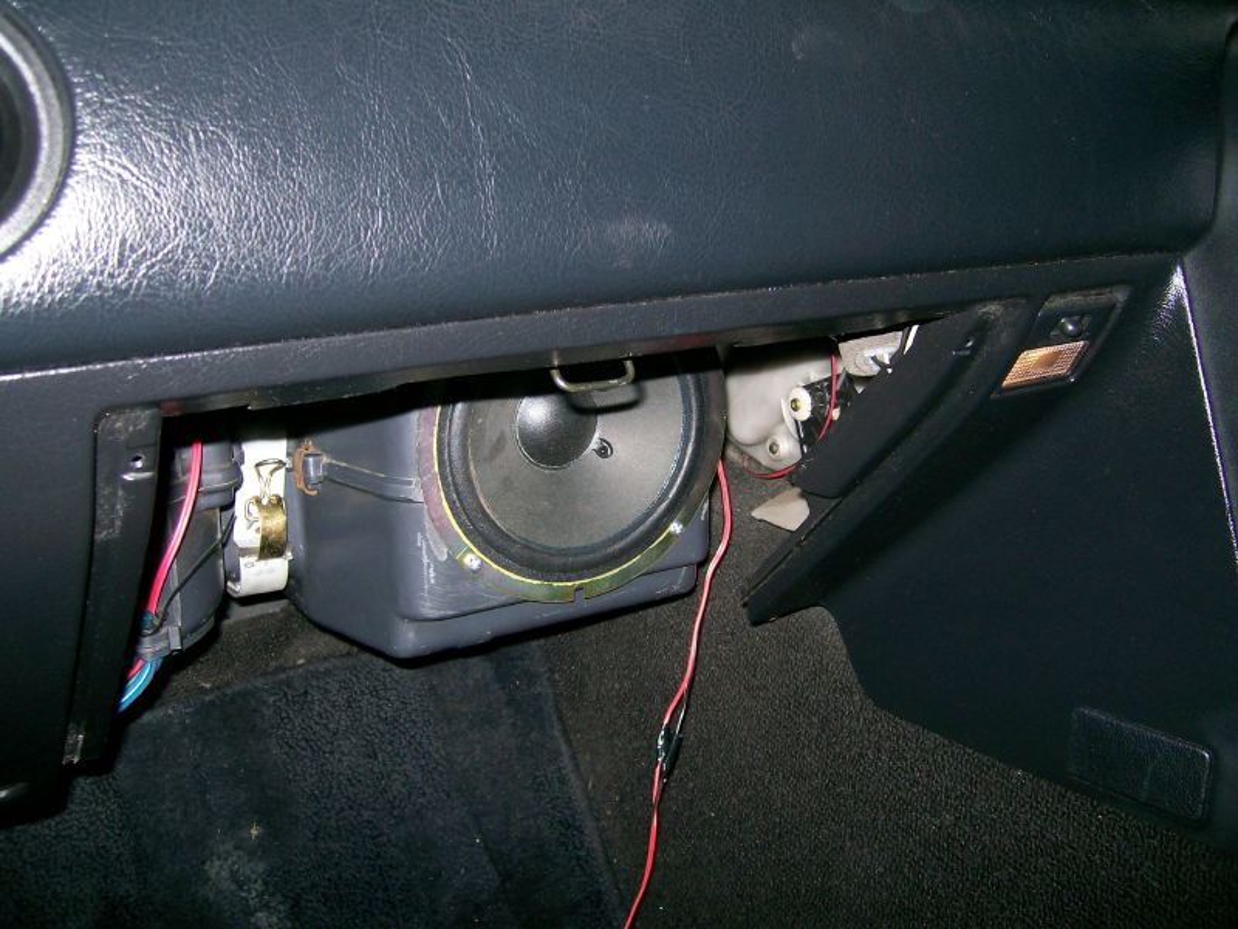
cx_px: 619
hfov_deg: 52.6
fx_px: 1252
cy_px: 464
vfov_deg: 40.7
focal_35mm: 35
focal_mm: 5.8
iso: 80
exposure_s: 1/64
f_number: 2.8
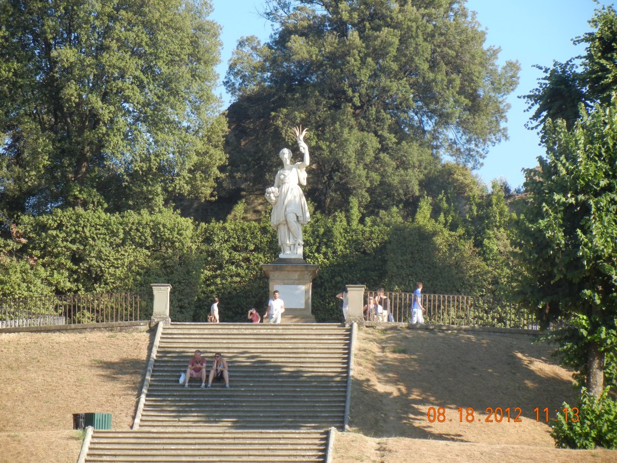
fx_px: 3101
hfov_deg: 11.4
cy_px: 232
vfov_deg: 8.5
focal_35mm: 174
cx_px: 308
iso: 160
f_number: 4.6
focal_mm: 31.4
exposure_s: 1/295
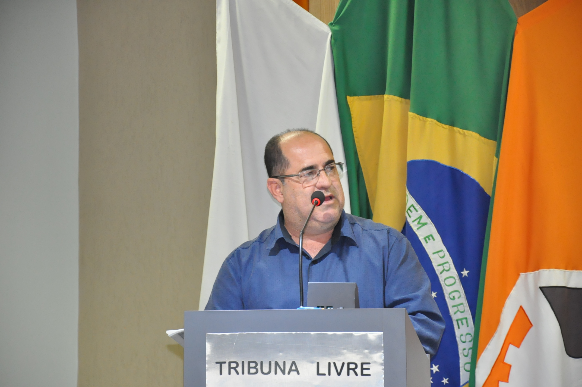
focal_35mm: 158
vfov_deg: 8.7
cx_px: 291
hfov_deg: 13.1
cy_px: 194
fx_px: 2543
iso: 2000
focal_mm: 105
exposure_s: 1/60
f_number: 5.6
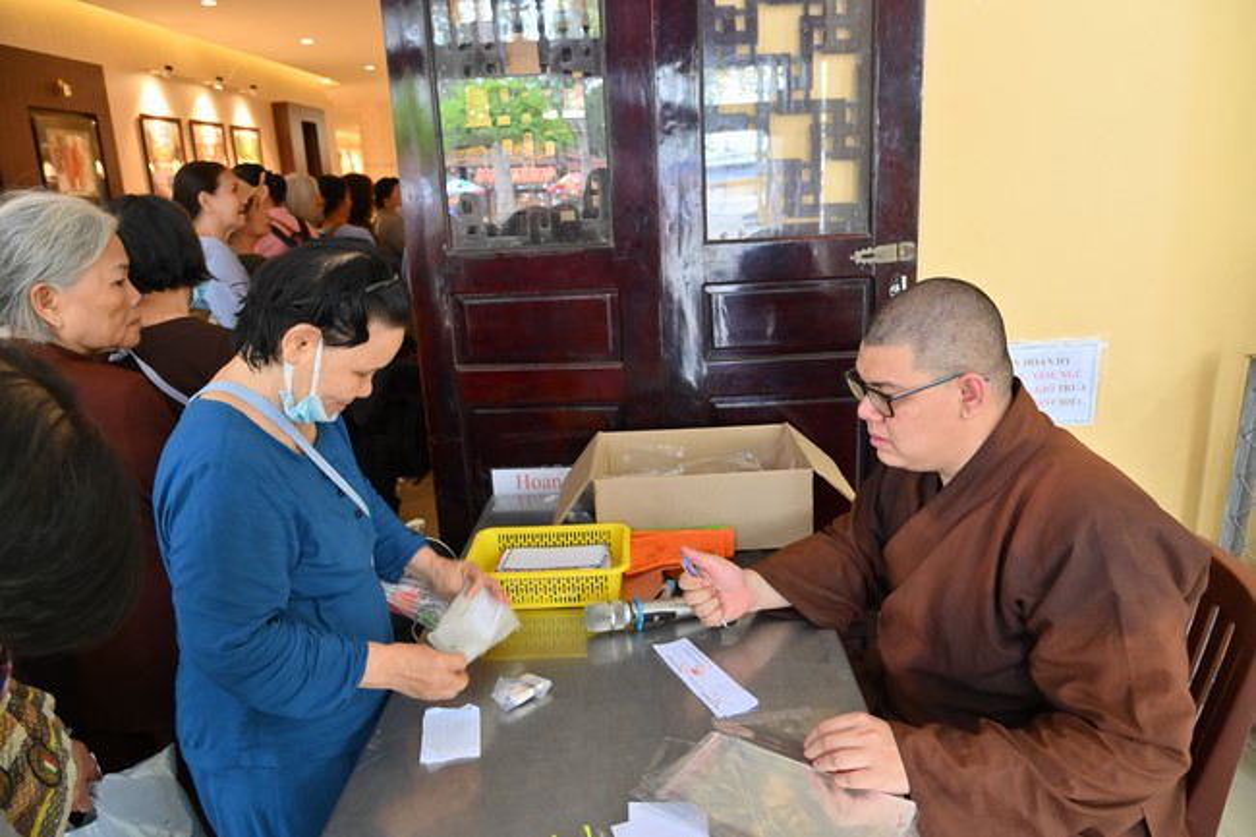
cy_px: 418
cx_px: 628
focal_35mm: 24
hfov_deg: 73.8
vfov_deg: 53.1
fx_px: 837
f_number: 6.3
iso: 1250
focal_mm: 24
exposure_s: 1/50
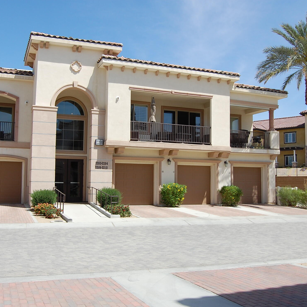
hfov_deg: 45.3
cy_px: 154
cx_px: 158
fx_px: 368
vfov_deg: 45.3
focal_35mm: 37
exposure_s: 1/320
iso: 200
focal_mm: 19
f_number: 10
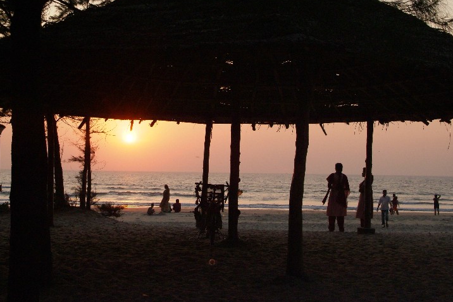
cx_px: 213
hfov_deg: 35.0
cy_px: 151
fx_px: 718
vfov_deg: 23.8
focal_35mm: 57
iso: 1600
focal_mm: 34
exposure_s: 1/500
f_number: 11
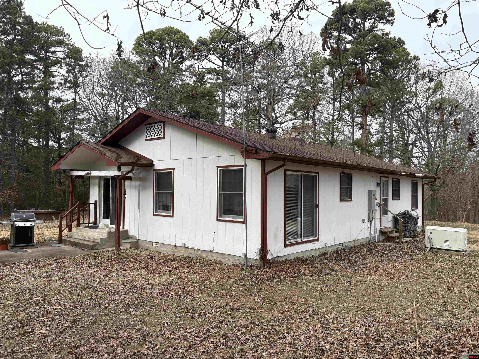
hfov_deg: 67.3
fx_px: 360
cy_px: 180
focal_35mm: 26
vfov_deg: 53.1
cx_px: 240
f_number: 1.6
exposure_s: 1/1393
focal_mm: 5.96
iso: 50
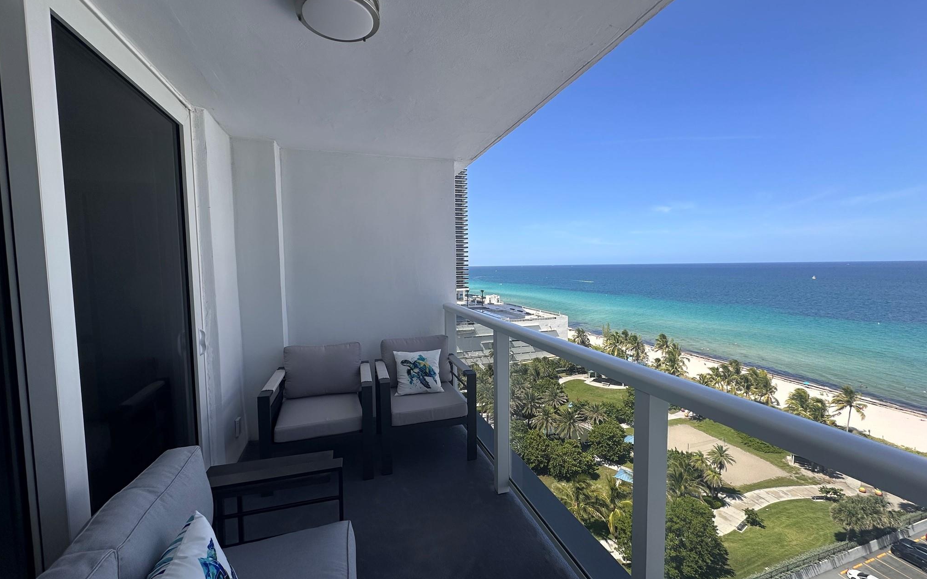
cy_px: 289
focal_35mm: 15
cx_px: 467
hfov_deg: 101.5
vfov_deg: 74.8
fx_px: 379
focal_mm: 2.22
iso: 50
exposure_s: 1/1531
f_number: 2.2
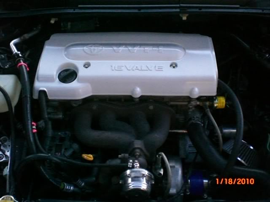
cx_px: 135
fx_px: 296
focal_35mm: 38
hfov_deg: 49.0
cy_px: 101
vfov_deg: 37.7
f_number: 3.1
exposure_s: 1/20
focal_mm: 6.3
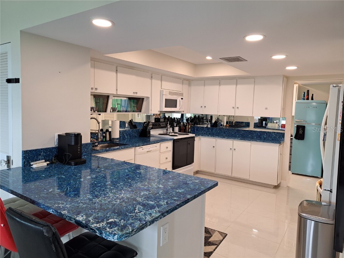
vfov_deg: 56.8
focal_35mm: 24
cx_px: 172
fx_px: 239
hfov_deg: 71.6
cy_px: 129
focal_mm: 5.23
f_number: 1.8
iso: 80
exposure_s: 1/60
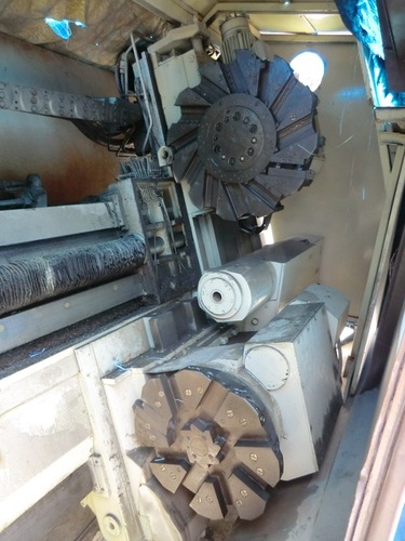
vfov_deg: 71.6
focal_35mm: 24
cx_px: 202
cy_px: 270
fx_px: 374
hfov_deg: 56.8
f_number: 3.2
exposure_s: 1/60
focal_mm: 4.3
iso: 250
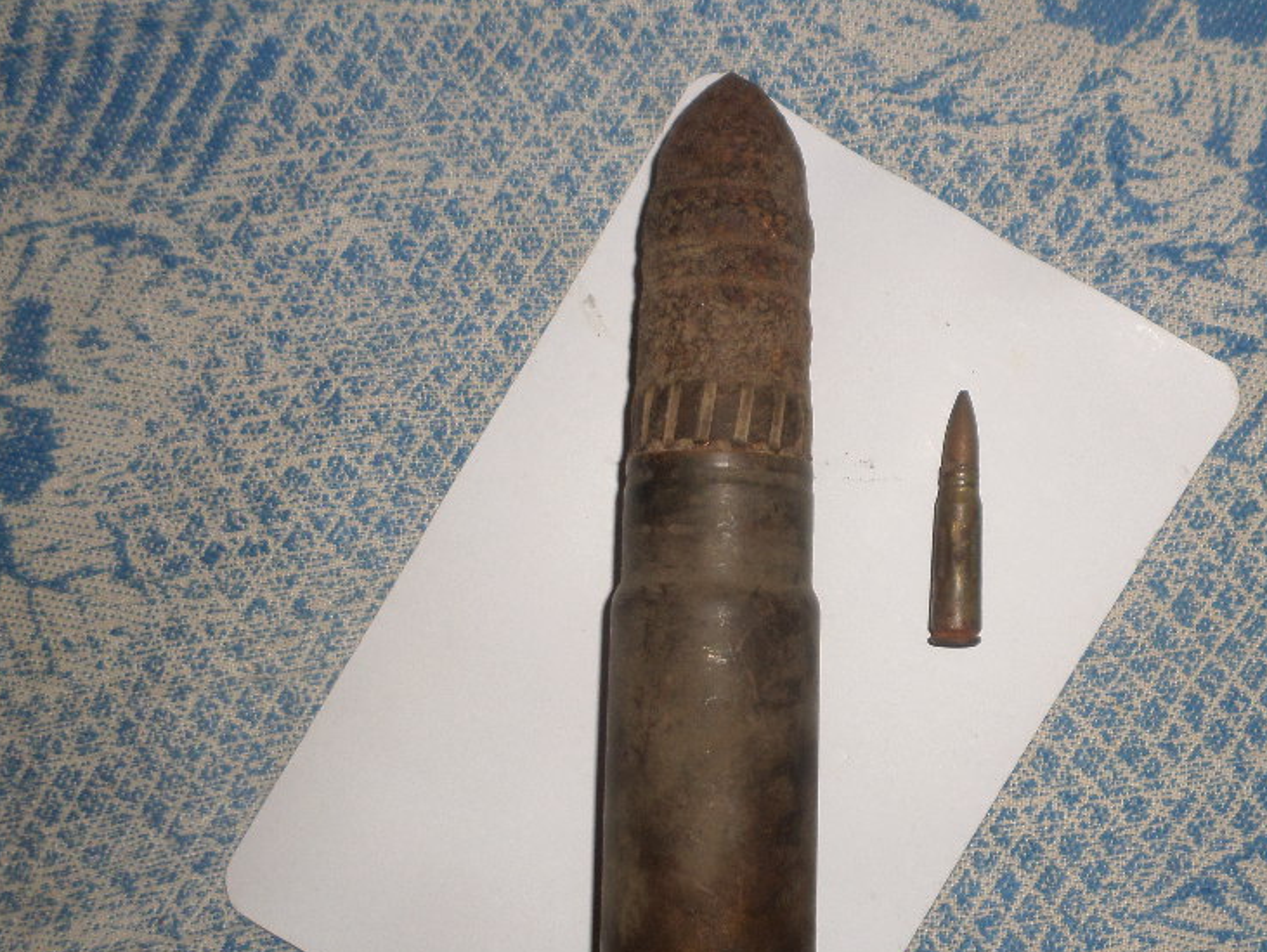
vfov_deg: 40.3
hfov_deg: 52.1
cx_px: 787
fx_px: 1282
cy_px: 616
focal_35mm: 35
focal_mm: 4.5
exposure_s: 1/30
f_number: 2.5
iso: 100
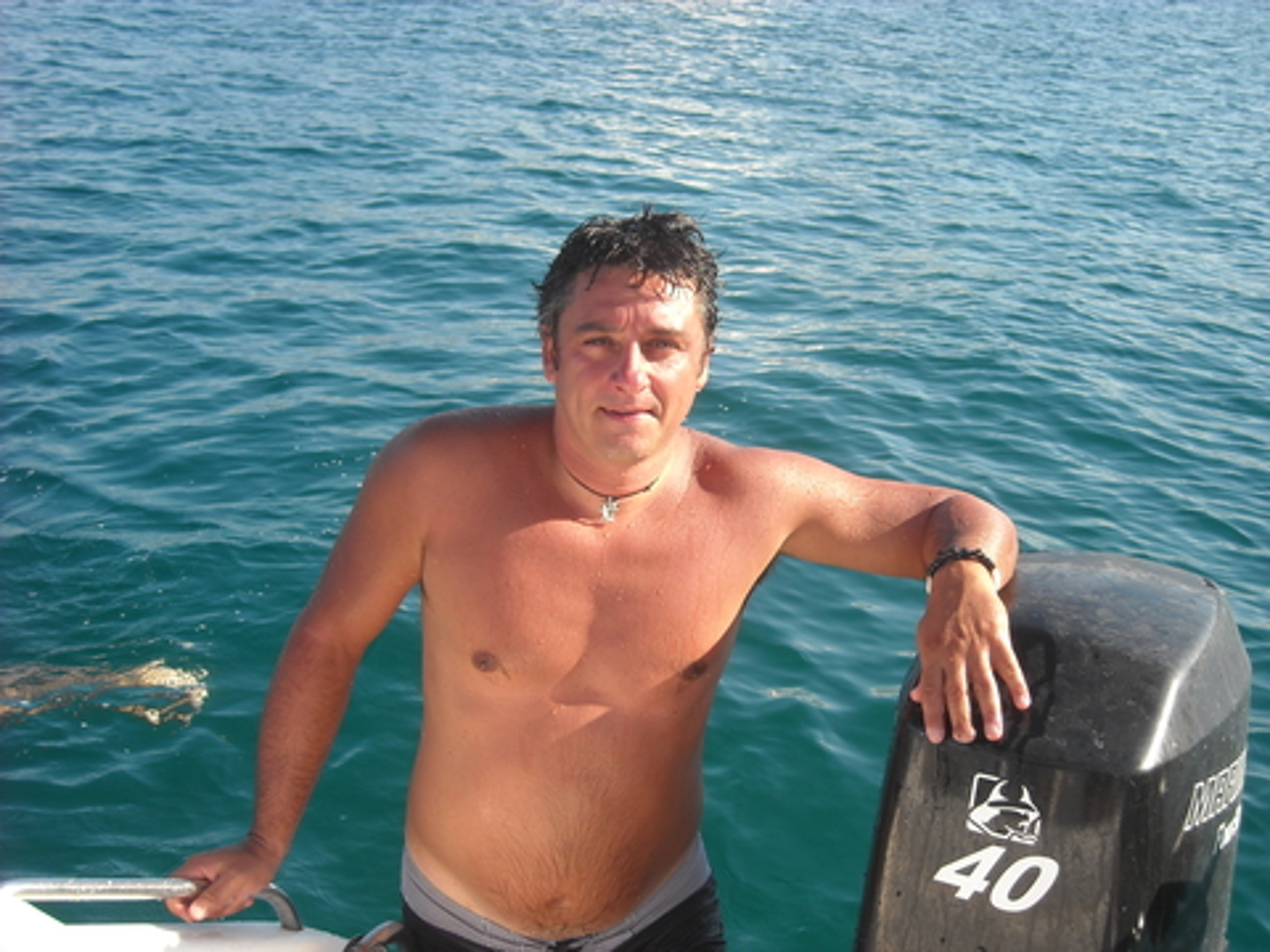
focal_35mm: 54
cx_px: 635
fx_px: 1981
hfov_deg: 35.5
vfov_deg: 27.0
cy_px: 476
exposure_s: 1/323
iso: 64
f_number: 3.3
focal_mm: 8.85
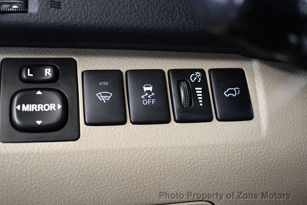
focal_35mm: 50
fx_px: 427
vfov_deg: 27.0
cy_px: 102
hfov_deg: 39.6
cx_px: 154
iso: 3200
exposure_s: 1/80
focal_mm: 25
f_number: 4
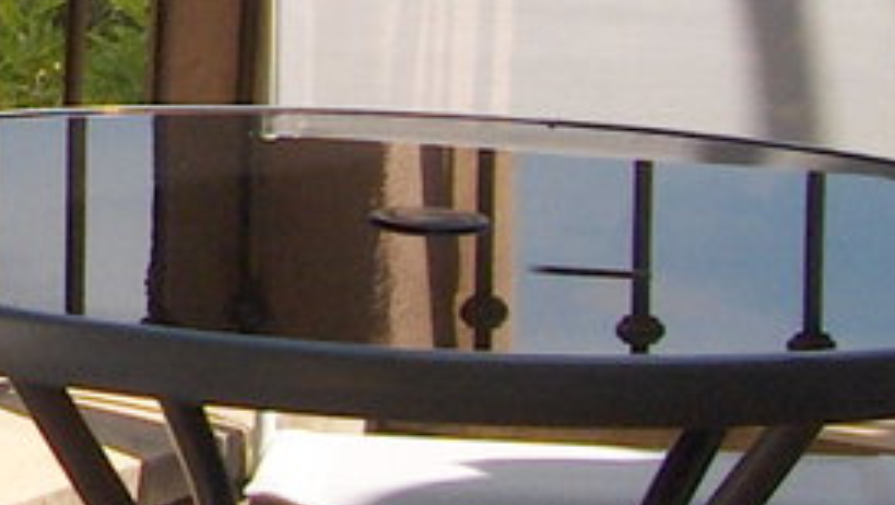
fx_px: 5913
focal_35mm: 249
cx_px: -1062
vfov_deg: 4.8
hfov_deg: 8.1
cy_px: -543
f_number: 4.8
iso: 100
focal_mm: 8
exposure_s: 1/758
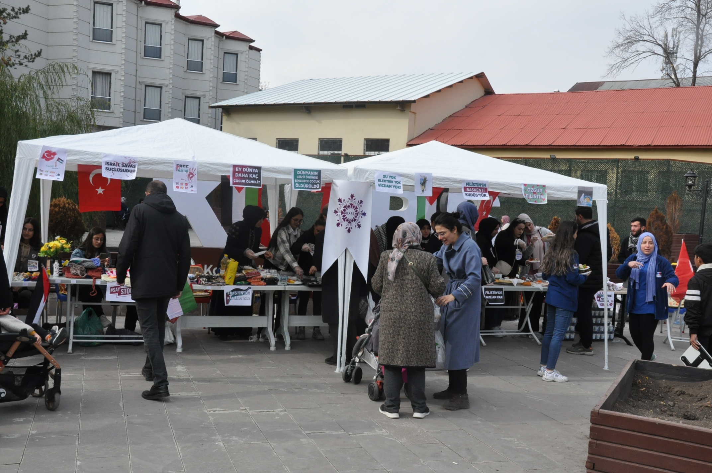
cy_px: 236
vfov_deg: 35.4
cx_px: 356
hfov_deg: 51.3
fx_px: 741
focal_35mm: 38
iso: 1250
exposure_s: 1/640
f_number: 13
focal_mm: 25
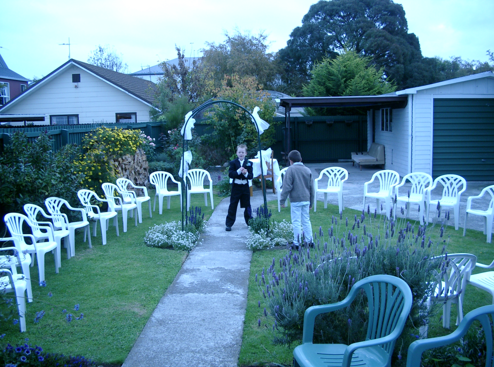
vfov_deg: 38.5
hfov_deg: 50.3
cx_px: 247
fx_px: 526
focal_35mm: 37
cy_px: 184
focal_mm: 7.6
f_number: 2.6
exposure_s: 1/250
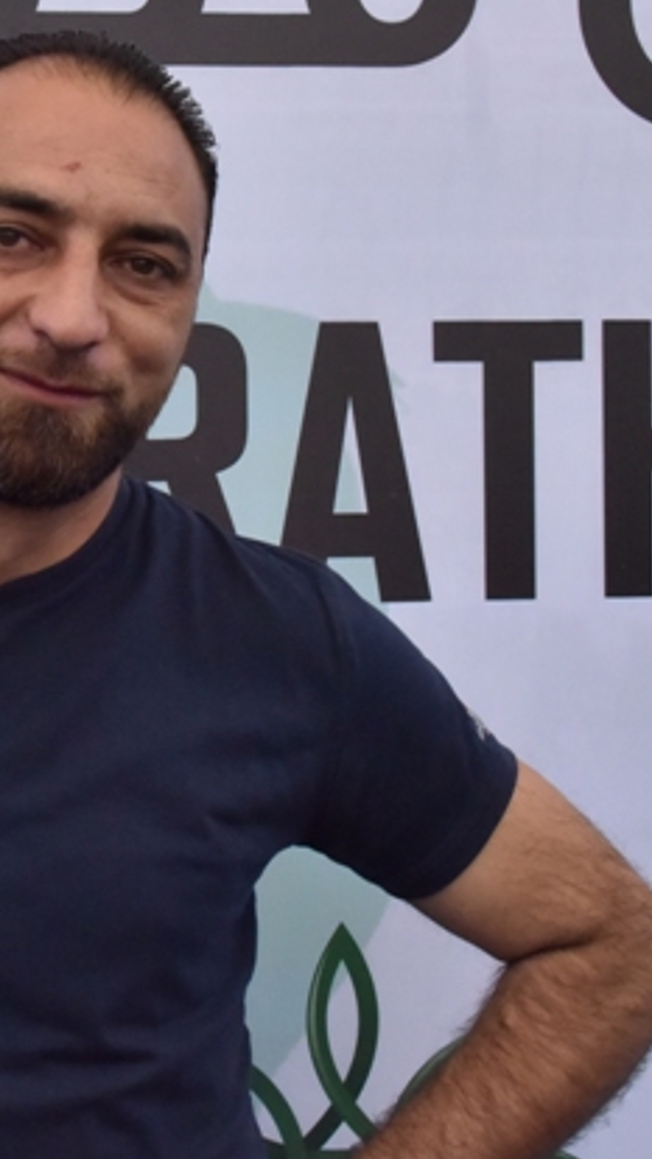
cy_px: 472
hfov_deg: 13.6
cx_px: 34
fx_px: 2704
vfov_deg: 24.2
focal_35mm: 88
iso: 2500
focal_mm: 34
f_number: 14
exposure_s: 1/800
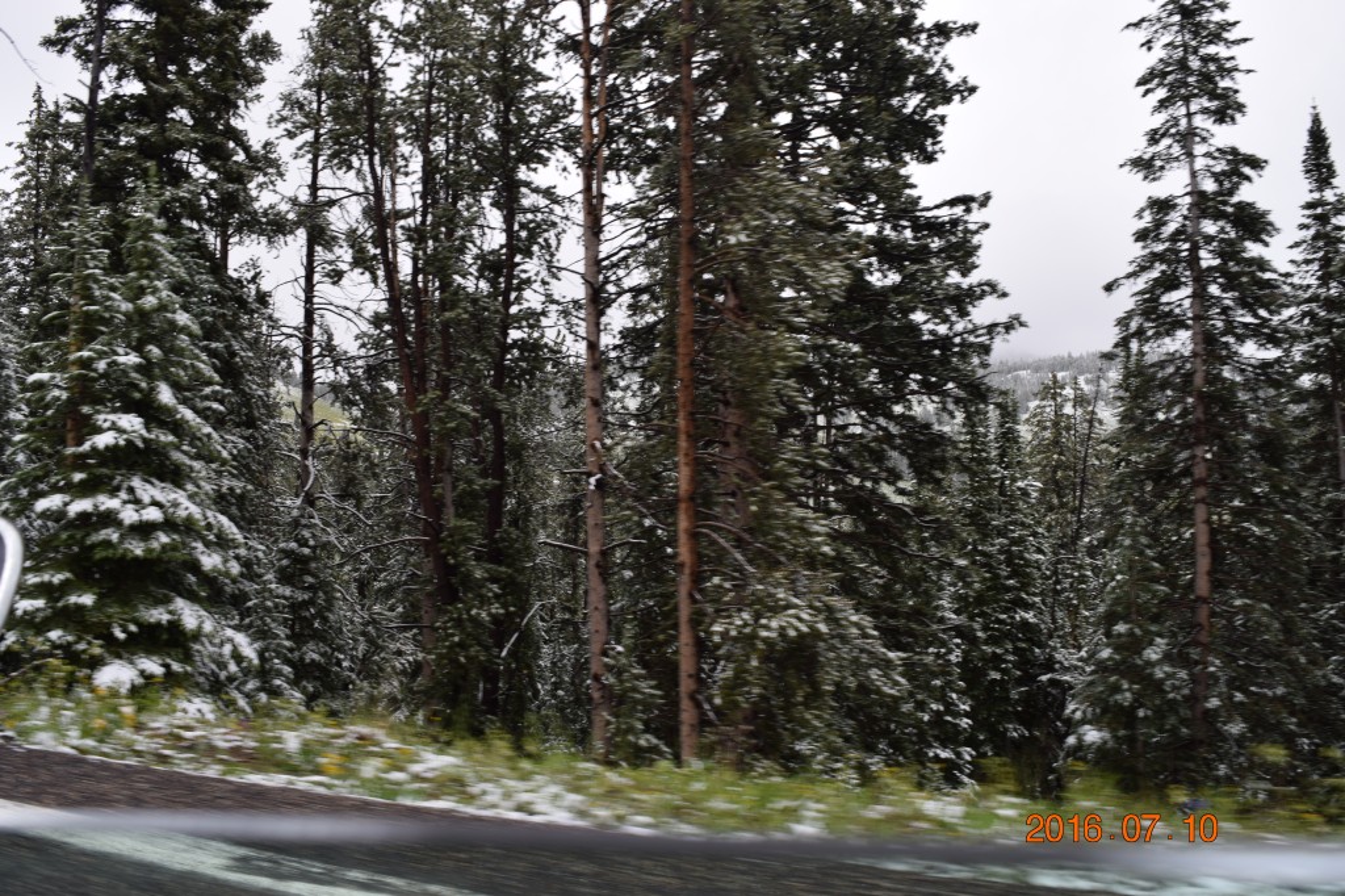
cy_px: 448
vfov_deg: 47.9
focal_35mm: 27
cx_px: 672
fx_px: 1008
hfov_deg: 67.4
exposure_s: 1/200
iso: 100
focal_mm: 18
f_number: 7.1
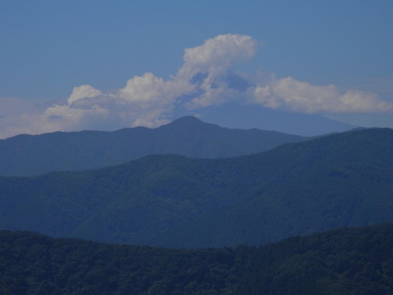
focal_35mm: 185
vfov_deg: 8.0
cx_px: 196
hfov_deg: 10.7
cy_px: 148
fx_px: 2100
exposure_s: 1/250
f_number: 16.4
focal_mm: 33.2
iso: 125
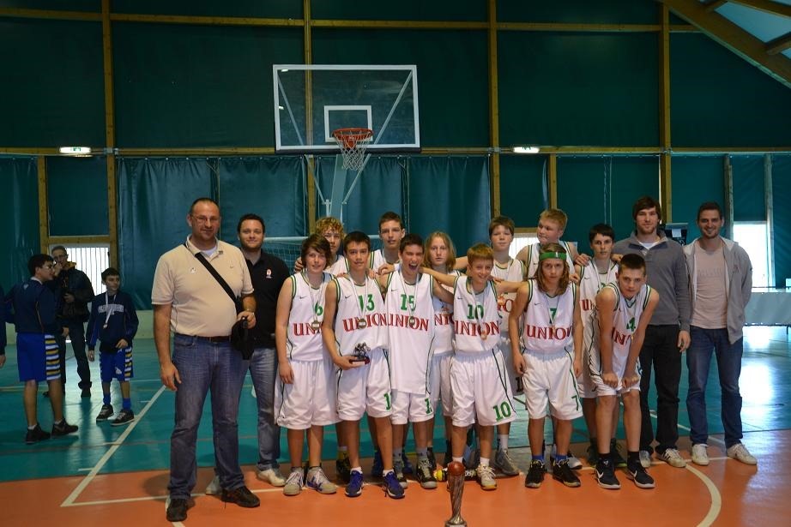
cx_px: 396
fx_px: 791
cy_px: 264
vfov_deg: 36.9
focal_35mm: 36
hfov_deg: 53.1
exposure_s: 1/60
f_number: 3.8
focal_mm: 24
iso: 560
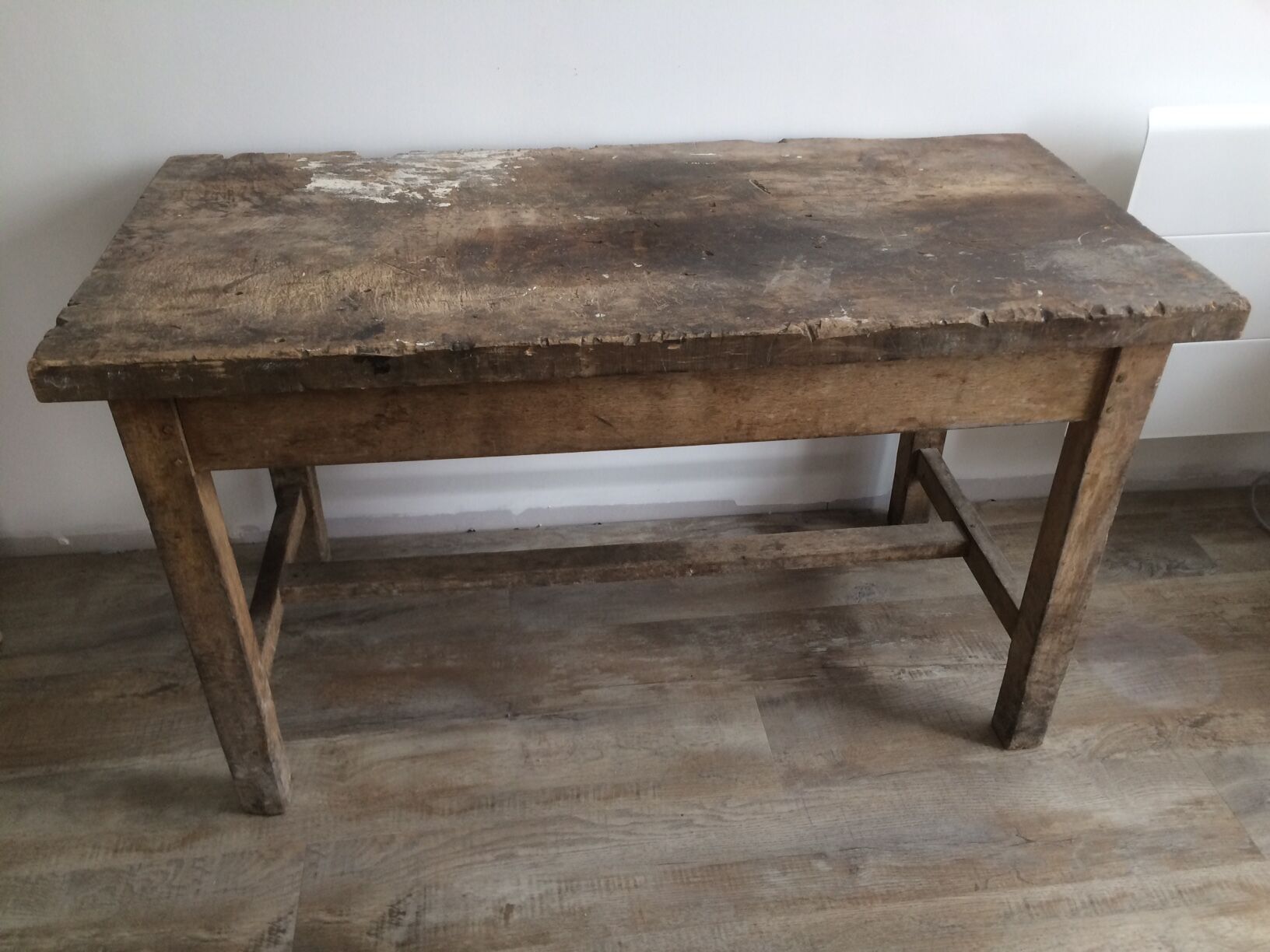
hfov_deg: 61.7
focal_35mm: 29
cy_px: 476
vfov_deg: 48.2
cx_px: 635
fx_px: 1064
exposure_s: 1/33
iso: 50
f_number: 2.2
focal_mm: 4.15
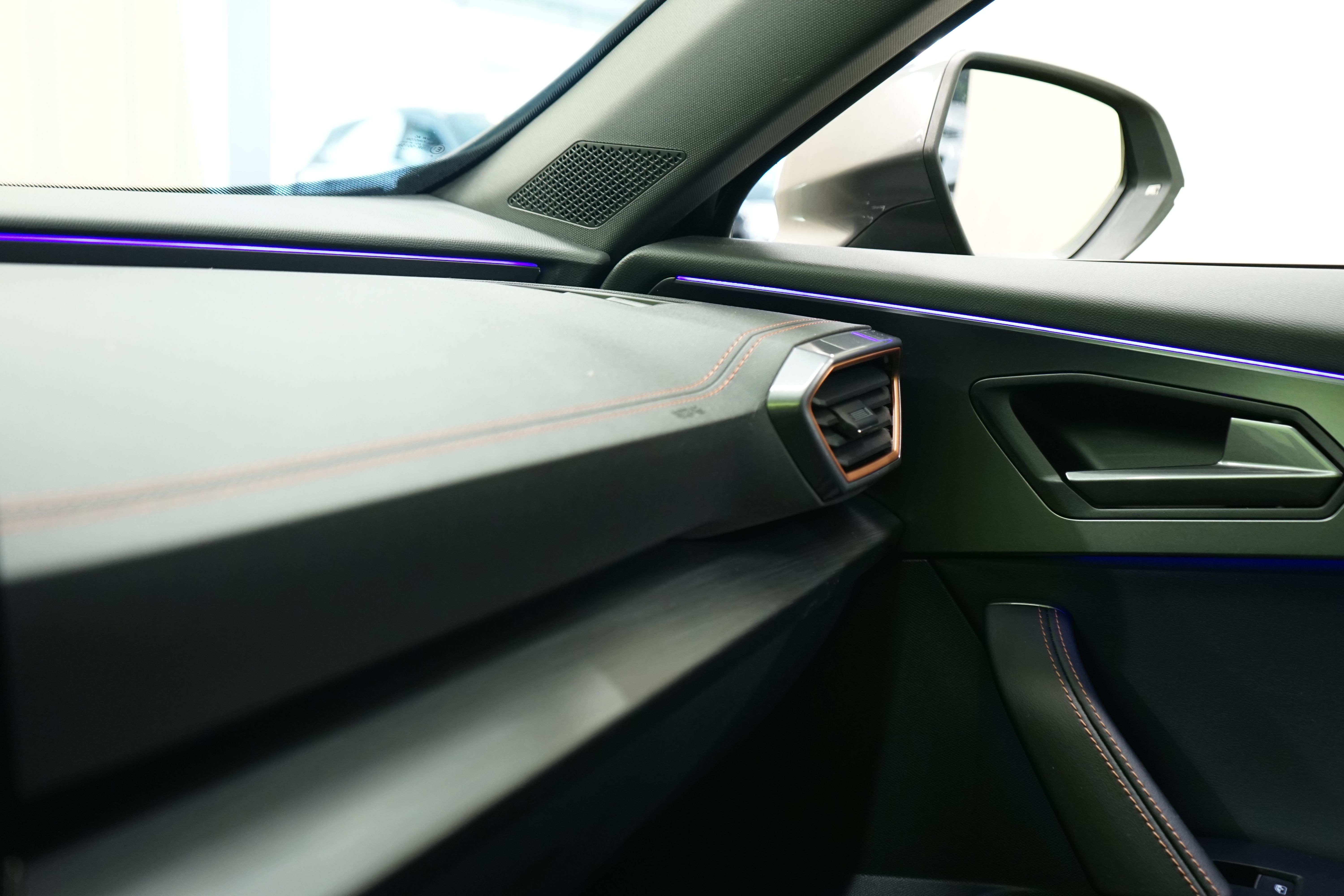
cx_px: 672
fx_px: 1381
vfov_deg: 35.9
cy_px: 448
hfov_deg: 51.9
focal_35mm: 37
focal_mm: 37
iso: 1250
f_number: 4.5
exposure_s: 1/15
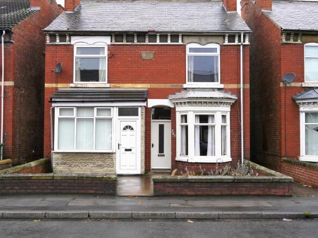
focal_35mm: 40
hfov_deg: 46.8
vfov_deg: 35.9
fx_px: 367
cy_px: 119
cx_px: 159
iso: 160
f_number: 5.6
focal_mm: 20
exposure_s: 1/250
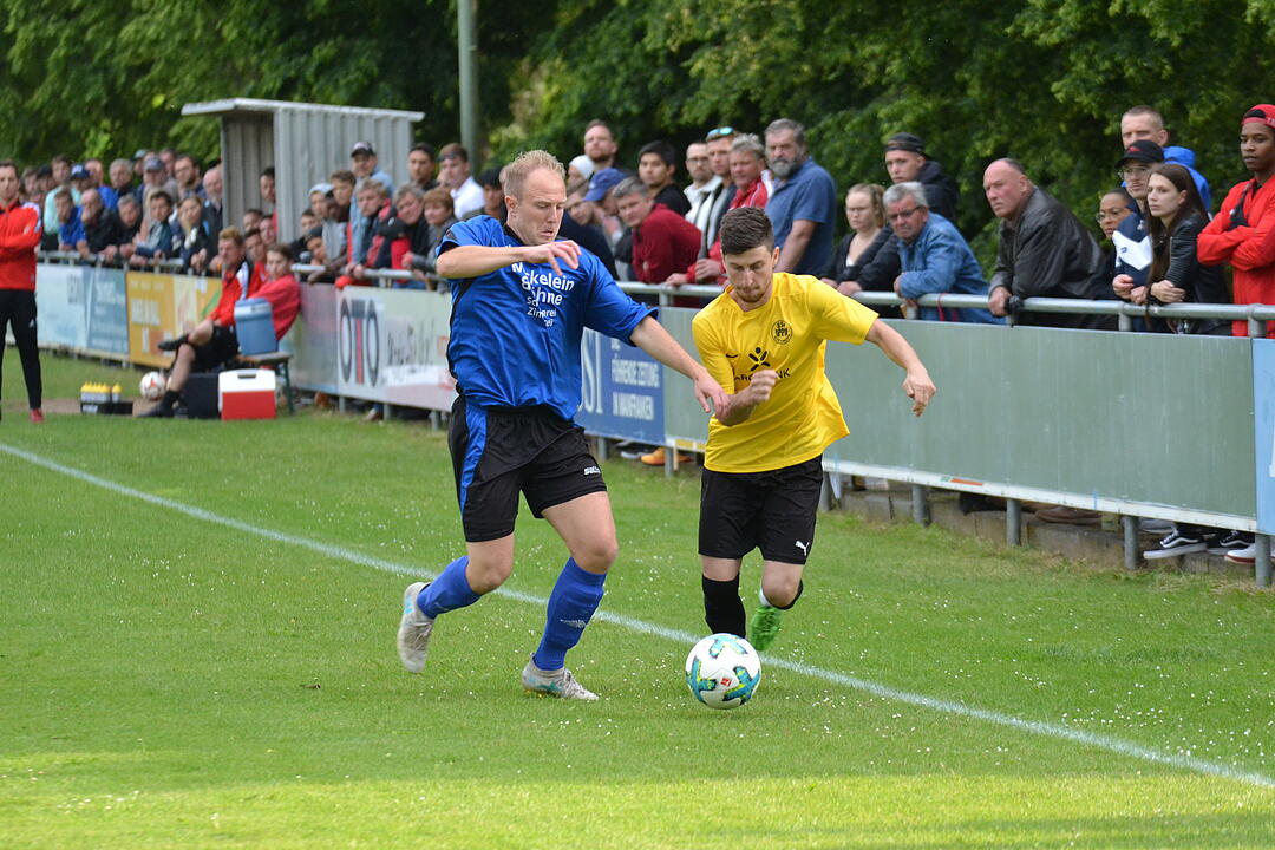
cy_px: 425
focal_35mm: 202
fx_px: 7171
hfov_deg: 10.2
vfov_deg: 6.8
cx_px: 638
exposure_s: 1/500
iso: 1250
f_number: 4.5
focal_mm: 135
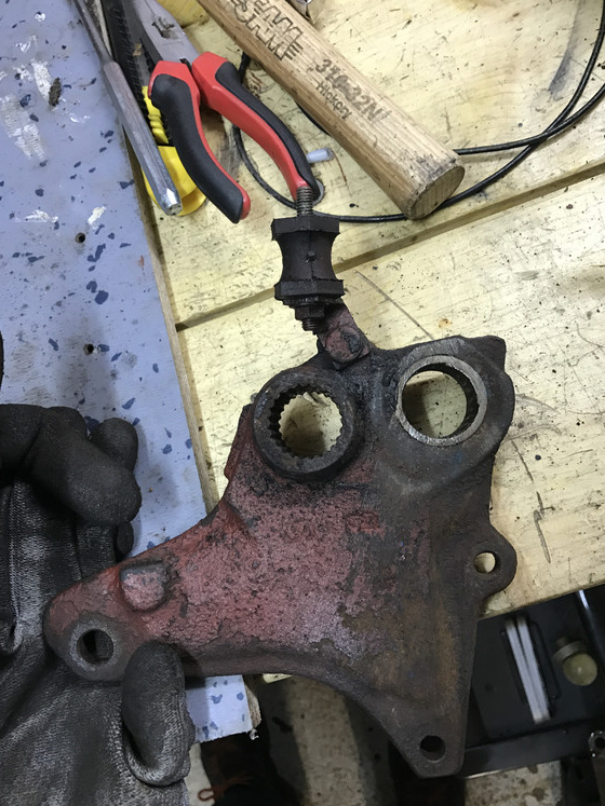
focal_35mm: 30
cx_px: 302
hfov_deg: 46.8
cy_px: 407
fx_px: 699
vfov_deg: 60.0
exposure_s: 1/17
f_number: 1.8
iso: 50
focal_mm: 3.99
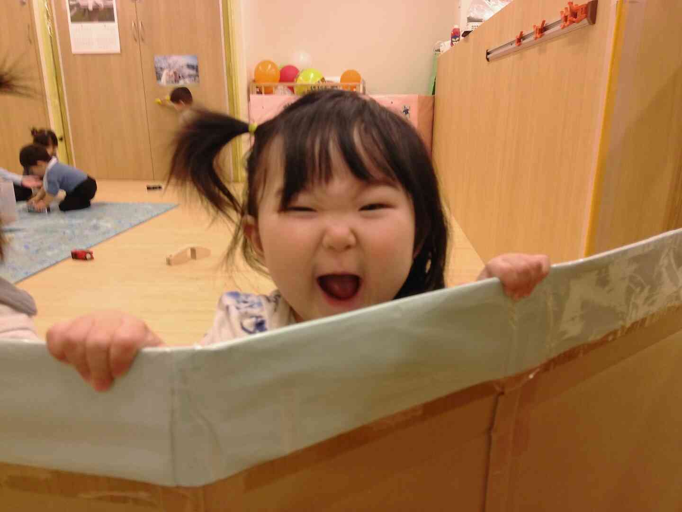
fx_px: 512
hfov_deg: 67.3
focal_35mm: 26
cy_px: 256
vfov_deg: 53.1
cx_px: 341
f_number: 2
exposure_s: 1/33
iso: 207
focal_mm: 3
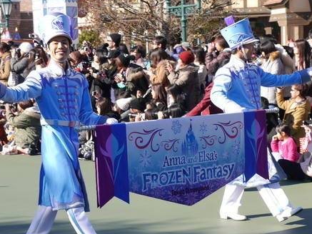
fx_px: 1109
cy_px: 121
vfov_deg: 12.1
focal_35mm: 123
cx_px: 171
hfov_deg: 16.0
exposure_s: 1/250
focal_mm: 42
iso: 160
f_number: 7.1
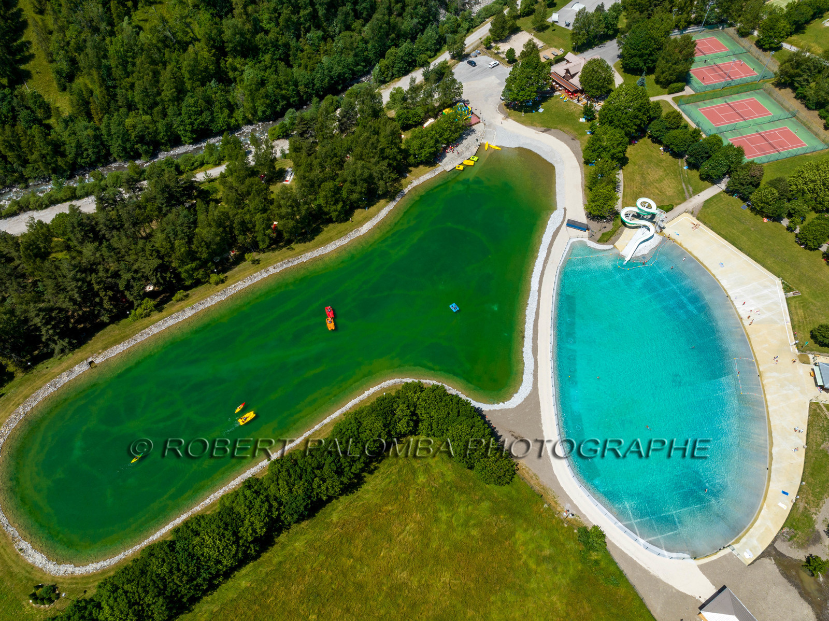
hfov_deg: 71.6
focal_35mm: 24
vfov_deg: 56.8
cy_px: 310
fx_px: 574
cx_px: 414
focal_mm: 12.3
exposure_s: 1/160
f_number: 11
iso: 100
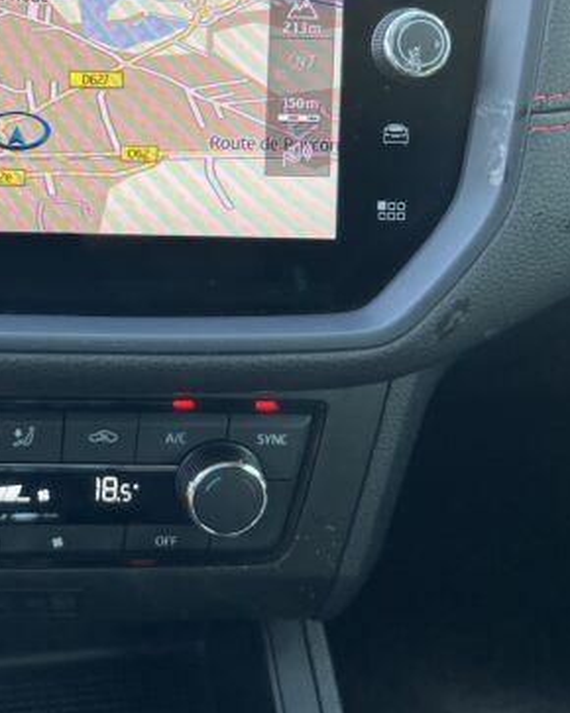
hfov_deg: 25.9
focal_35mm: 56
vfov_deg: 32.9
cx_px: 16
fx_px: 1182
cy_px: 175
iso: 40
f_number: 1.6
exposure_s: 1/122
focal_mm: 5.1
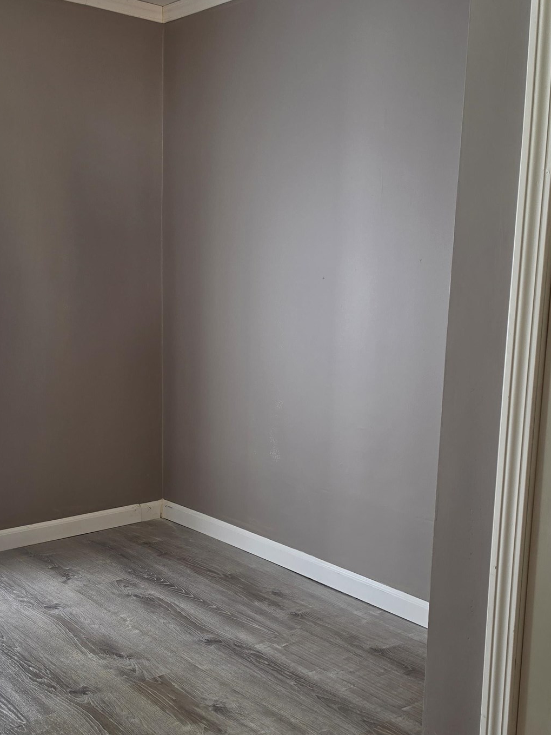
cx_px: 219
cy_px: 418
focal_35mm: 39
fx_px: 828
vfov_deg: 47.7
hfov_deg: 36.7
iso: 64
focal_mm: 6.5
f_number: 1.4
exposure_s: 1/120
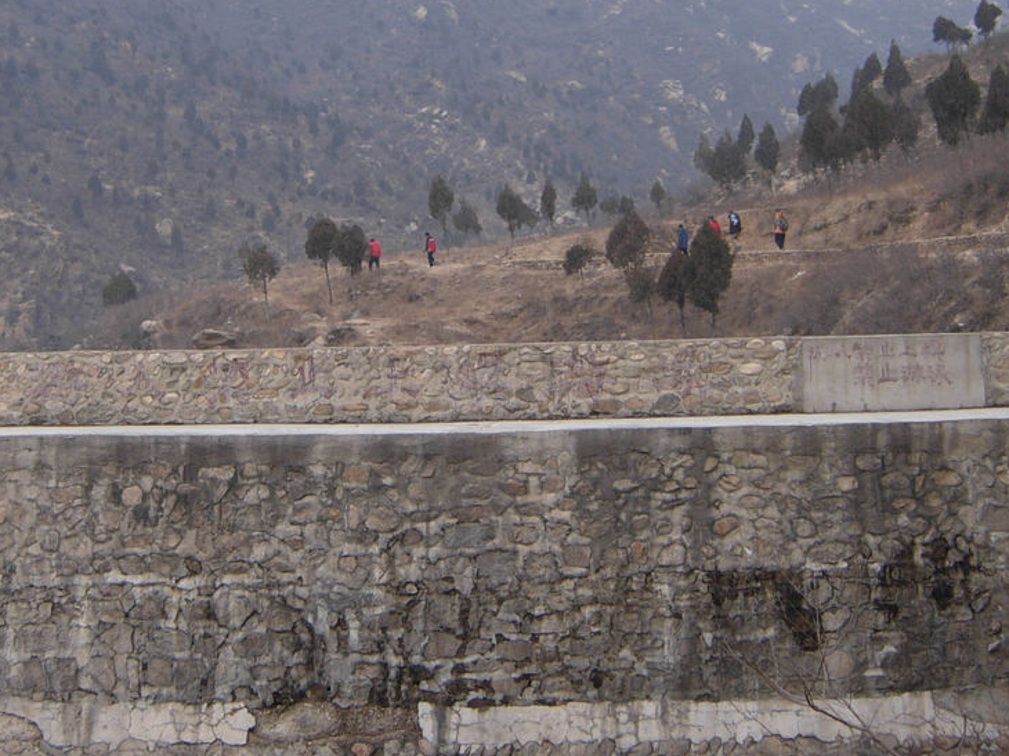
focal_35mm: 74
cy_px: 194
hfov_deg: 26.3
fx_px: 2156
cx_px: 469
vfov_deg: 19.8
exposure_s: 1/64
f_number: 2.7
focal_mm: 7.5
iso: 50
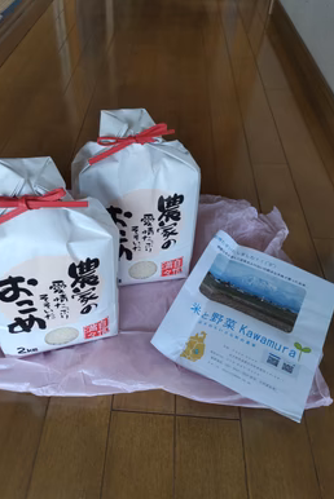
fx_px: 389
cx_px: 146
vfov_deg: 65.4
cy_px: 251
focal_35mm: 28
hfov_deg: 46.4
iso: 207
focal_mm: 4.8
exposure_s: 1/50
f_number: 1.79
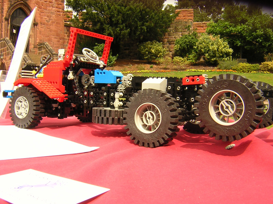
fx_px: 284
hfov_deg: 51.4
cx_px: 136
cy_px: 102
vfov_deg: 39.7
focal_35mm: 36
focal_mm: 4.7
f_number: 5.2
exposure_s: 1/214
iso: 100
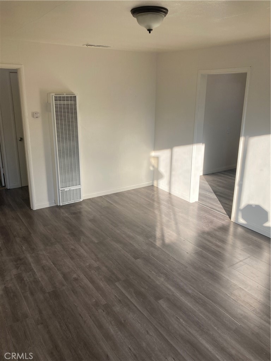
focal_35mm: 28
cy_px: 180
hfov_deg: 49.7
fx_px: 292
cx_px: 136
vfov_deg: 63.4
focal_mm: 3.99
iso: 20
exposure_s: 1/433
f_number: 1.8
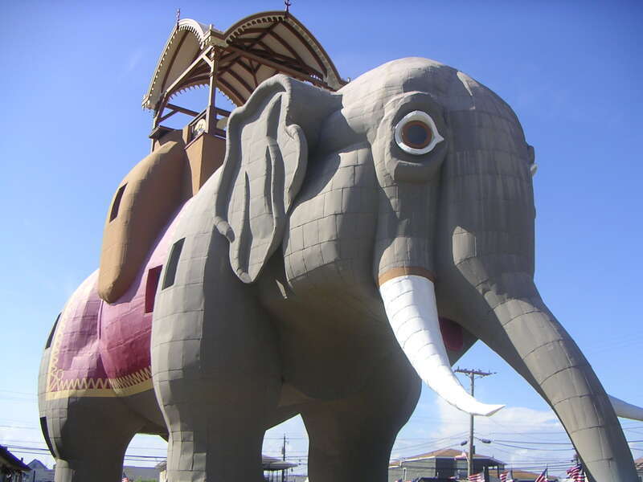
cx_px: 322
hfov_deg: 47.9
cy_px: 241
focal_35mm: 39
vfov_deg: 36.8
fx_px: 724
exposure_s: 1/180
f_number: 6.7
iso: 64
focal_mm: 5.1
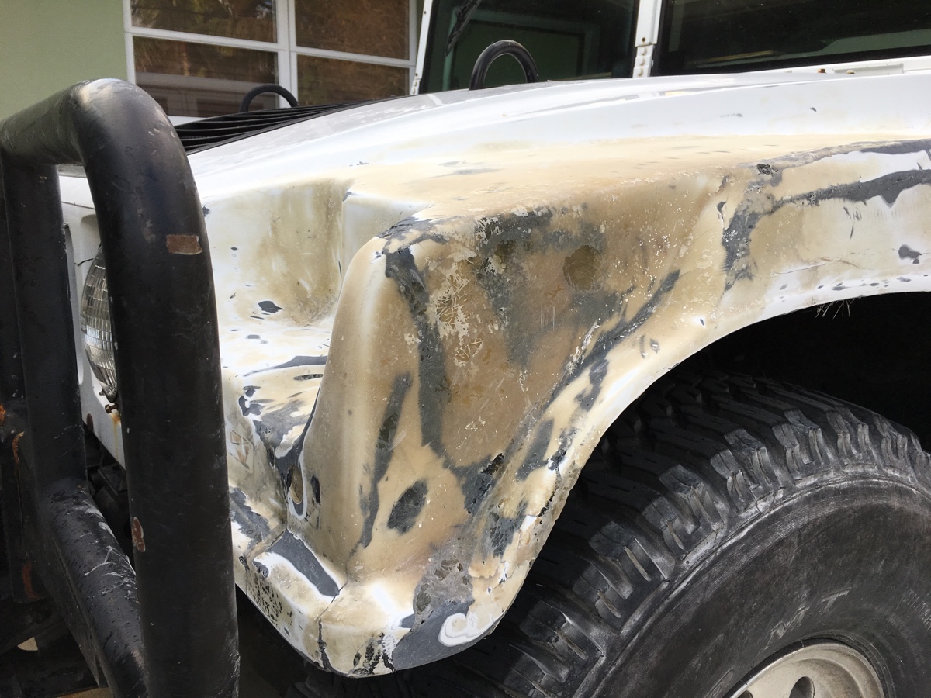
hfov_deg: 61.7
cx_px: 466
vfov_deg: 48.2
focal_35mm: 29
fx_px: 780
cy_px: 349
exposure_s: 1/382
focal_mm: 4.15
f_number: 2.2
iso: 25
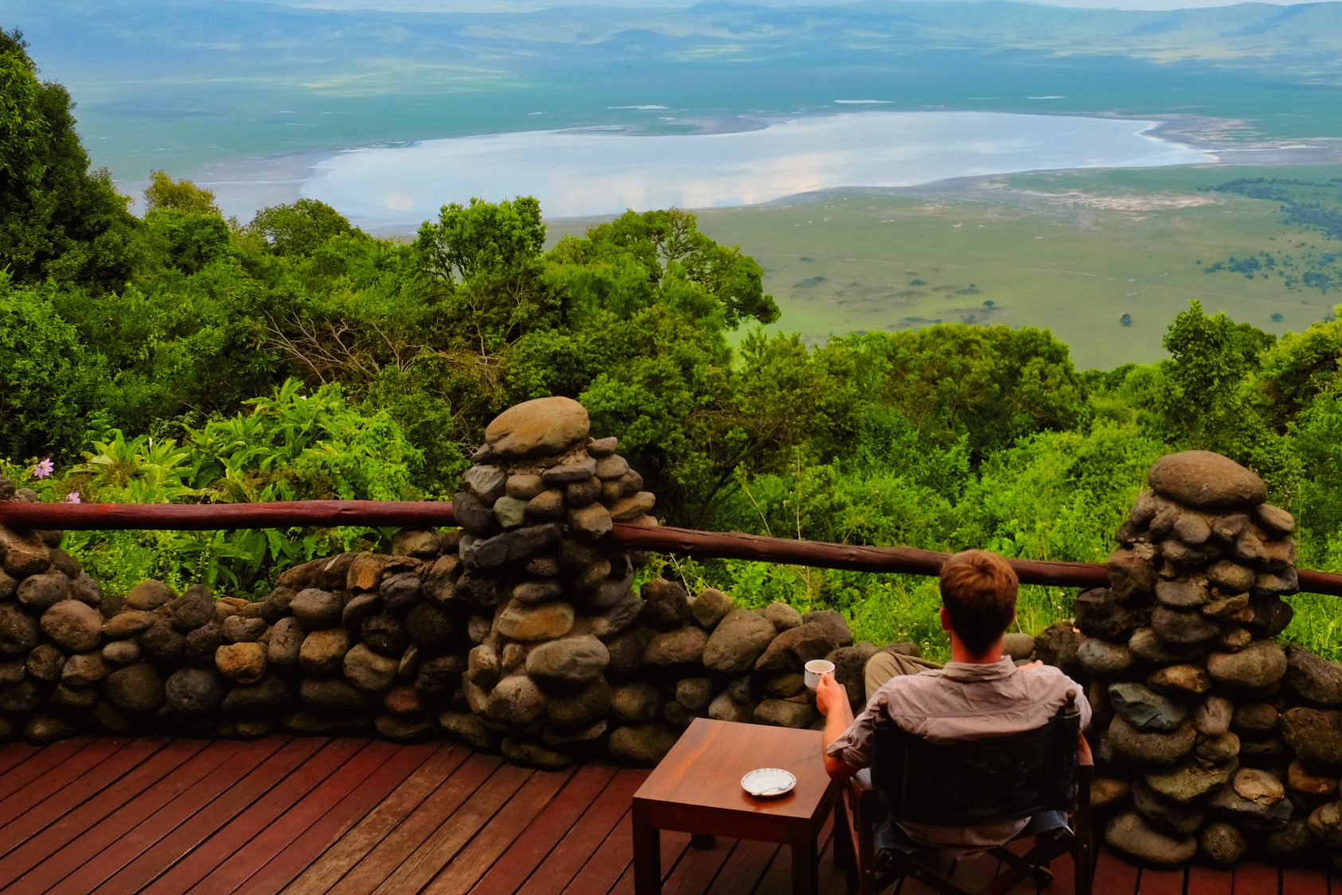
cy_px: 307
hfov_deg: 46.3
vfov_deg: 32.4
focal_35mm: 41
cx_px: 942
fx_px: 1528
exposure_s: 1/420
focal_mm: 18
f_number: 7.1
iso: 400
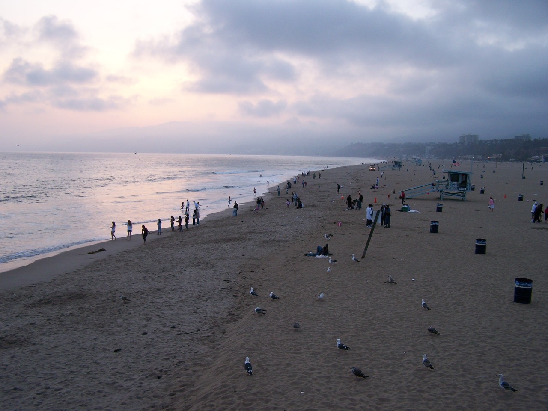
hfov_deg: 49.0
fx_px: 602
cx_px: 274
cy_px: 206
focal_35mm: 38
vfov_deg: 37.7
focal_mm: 6.3
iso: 80
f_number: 2.8
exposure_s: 1/125
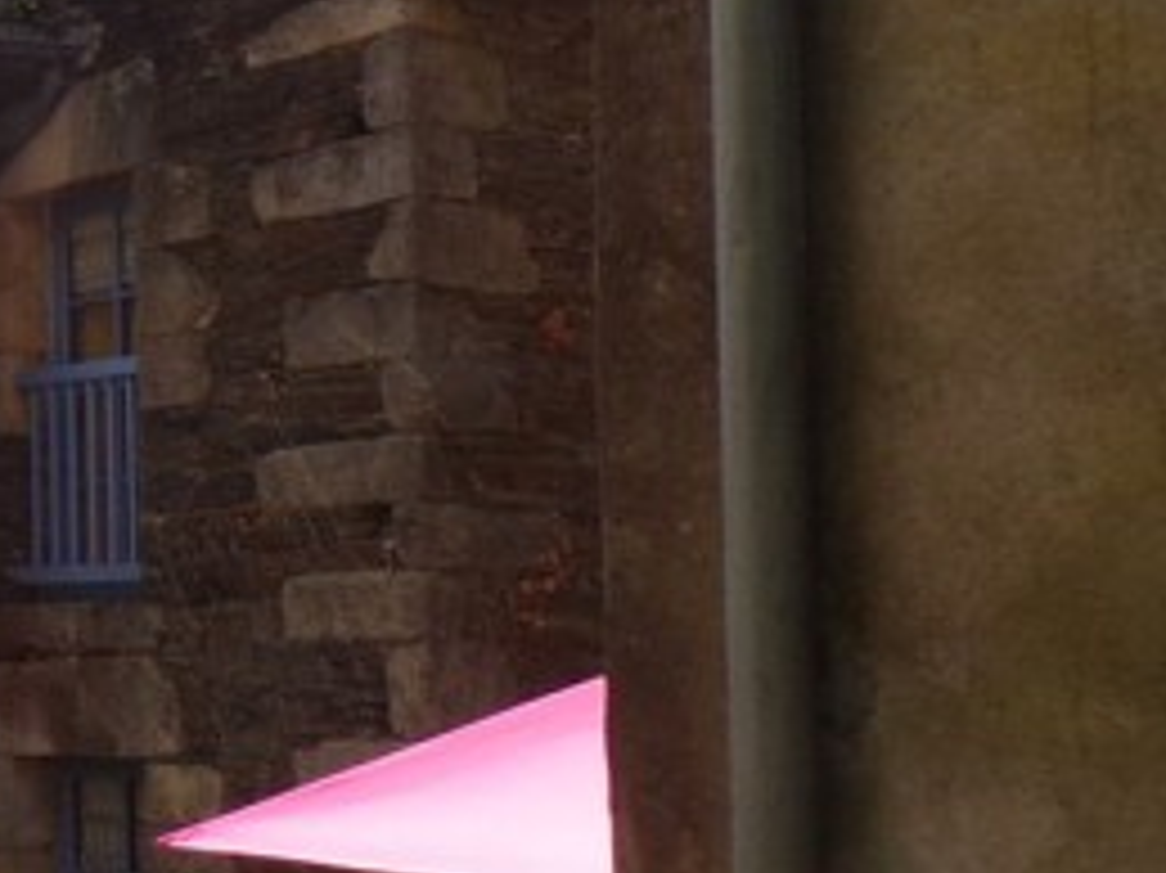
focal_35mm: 95
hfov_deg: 17.6
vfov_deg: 15.5
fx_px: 3198
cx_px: -779
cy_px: 302
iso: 80
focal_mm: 4.3
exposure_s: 1/280
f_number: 5.8
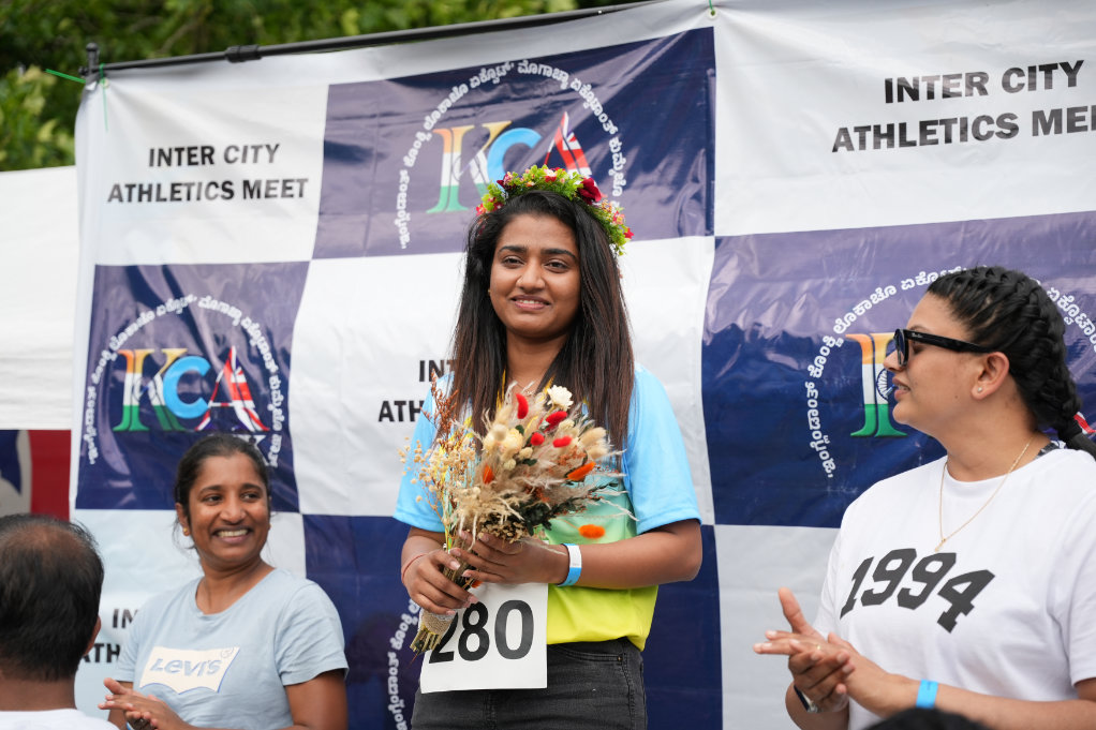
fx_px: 1558
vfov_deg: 26.4
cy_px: 365
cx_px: 548
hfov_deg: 38.7
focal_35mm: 51
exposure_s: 1/2000
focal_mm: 51.2
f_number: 2.8
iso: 250
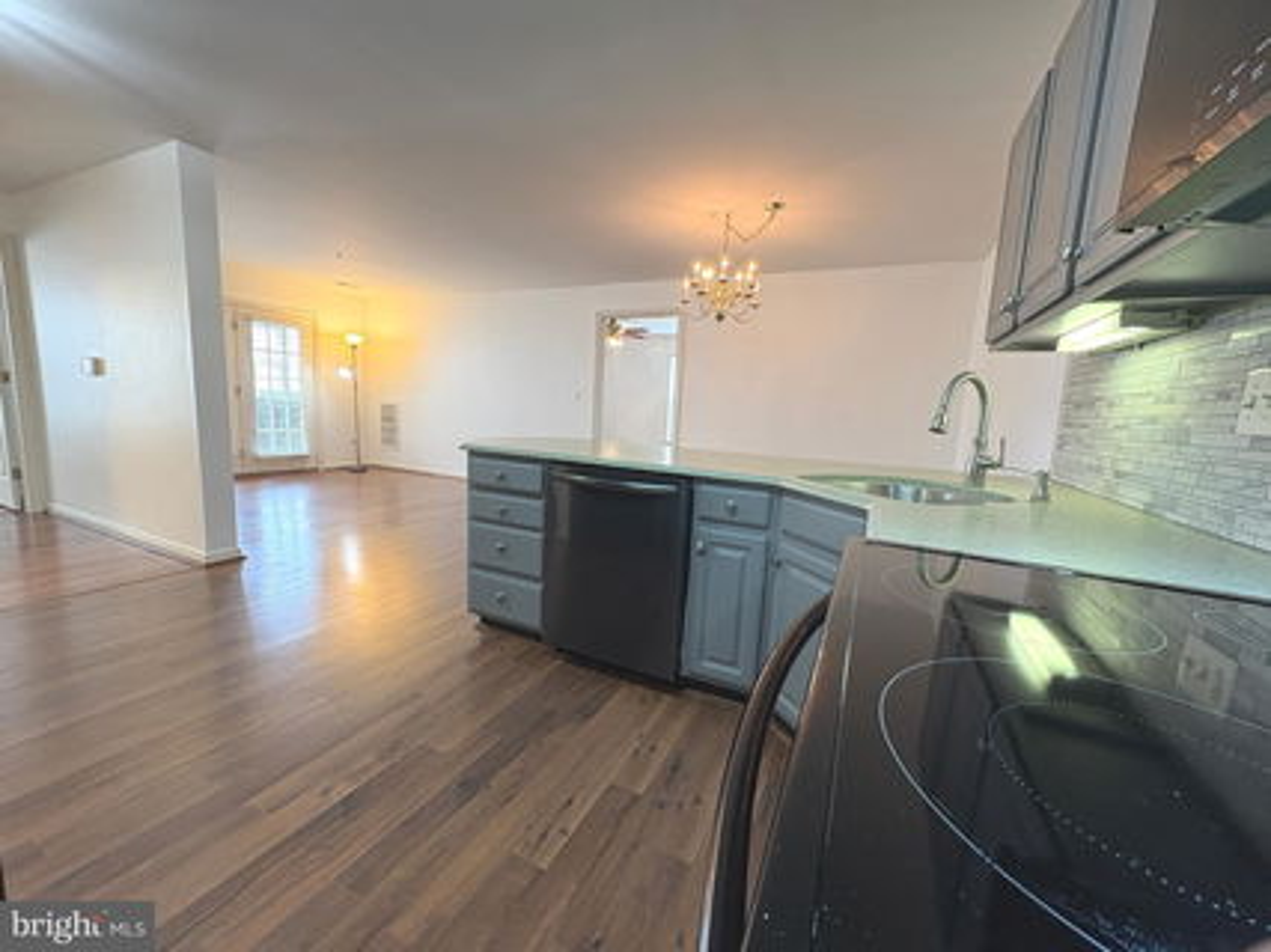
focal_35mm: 14
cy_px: 476
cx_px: 636
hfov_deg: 102.1
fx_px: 514
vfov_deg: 85.6
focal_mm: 2.22
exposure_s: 1/60
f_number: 2.2
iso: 160
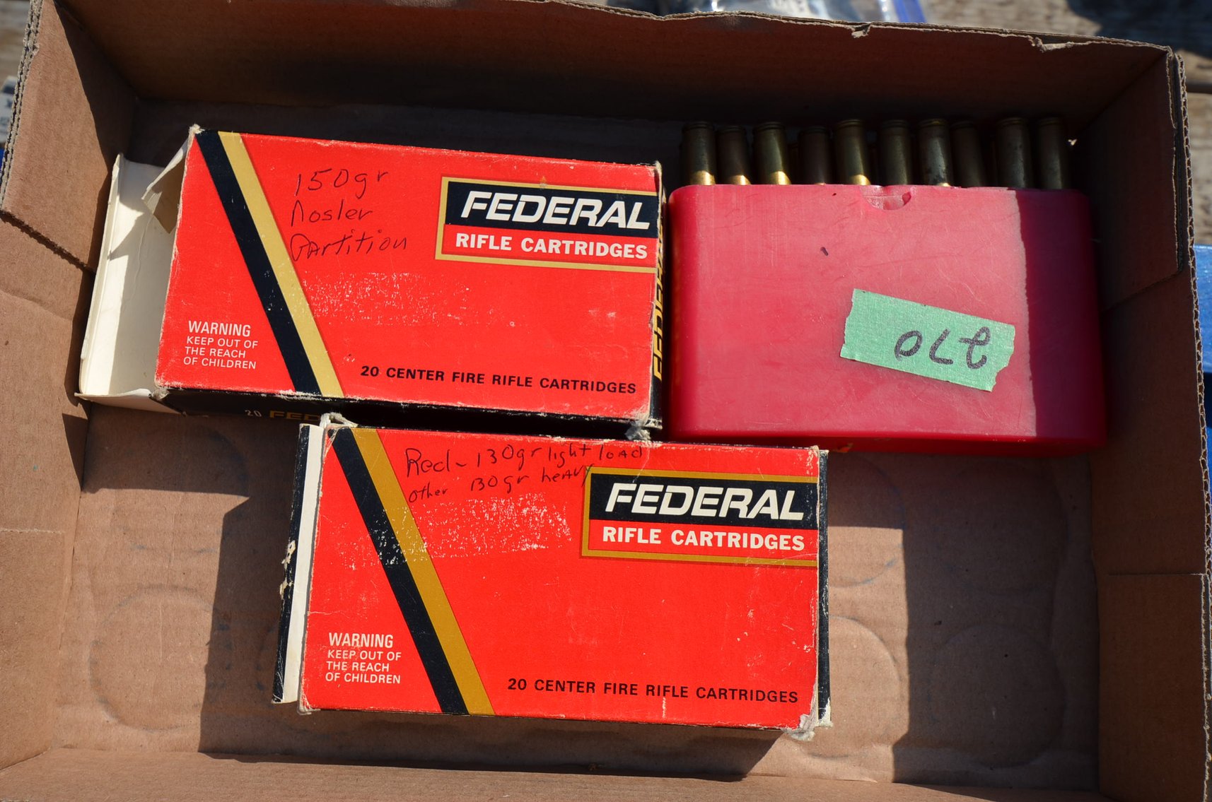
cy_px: 401
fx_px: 1109
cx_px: 606
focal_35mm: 33
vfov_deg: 39.8
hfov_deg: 57.3
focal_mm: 22
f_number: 9
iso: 100
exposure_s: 1/320
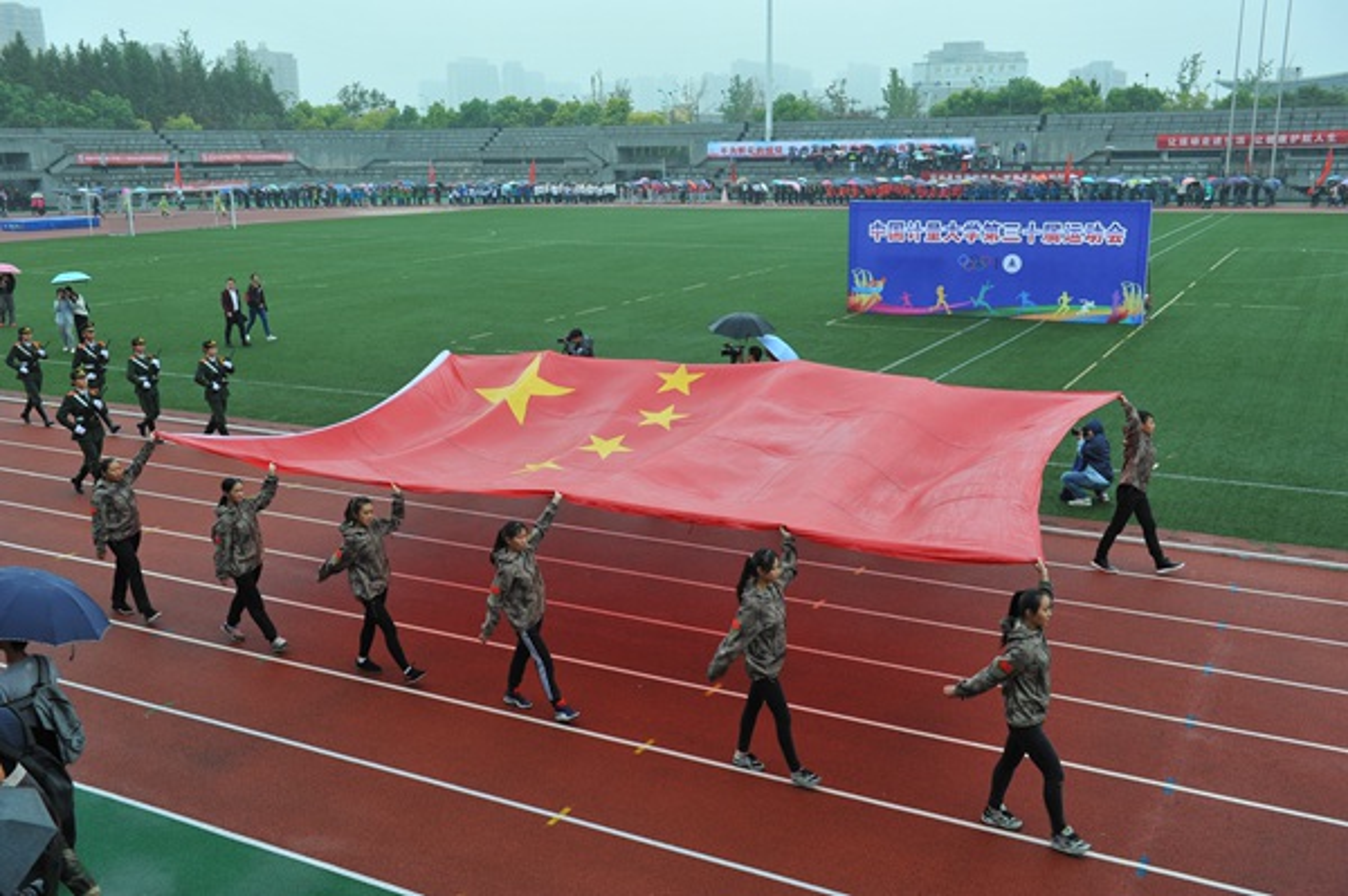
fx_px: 1272
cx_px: 674
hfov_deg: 55.8
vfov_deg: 38.8
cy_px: 448
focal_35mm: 34
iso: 640
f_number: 5
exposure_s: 1/125
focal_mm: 34
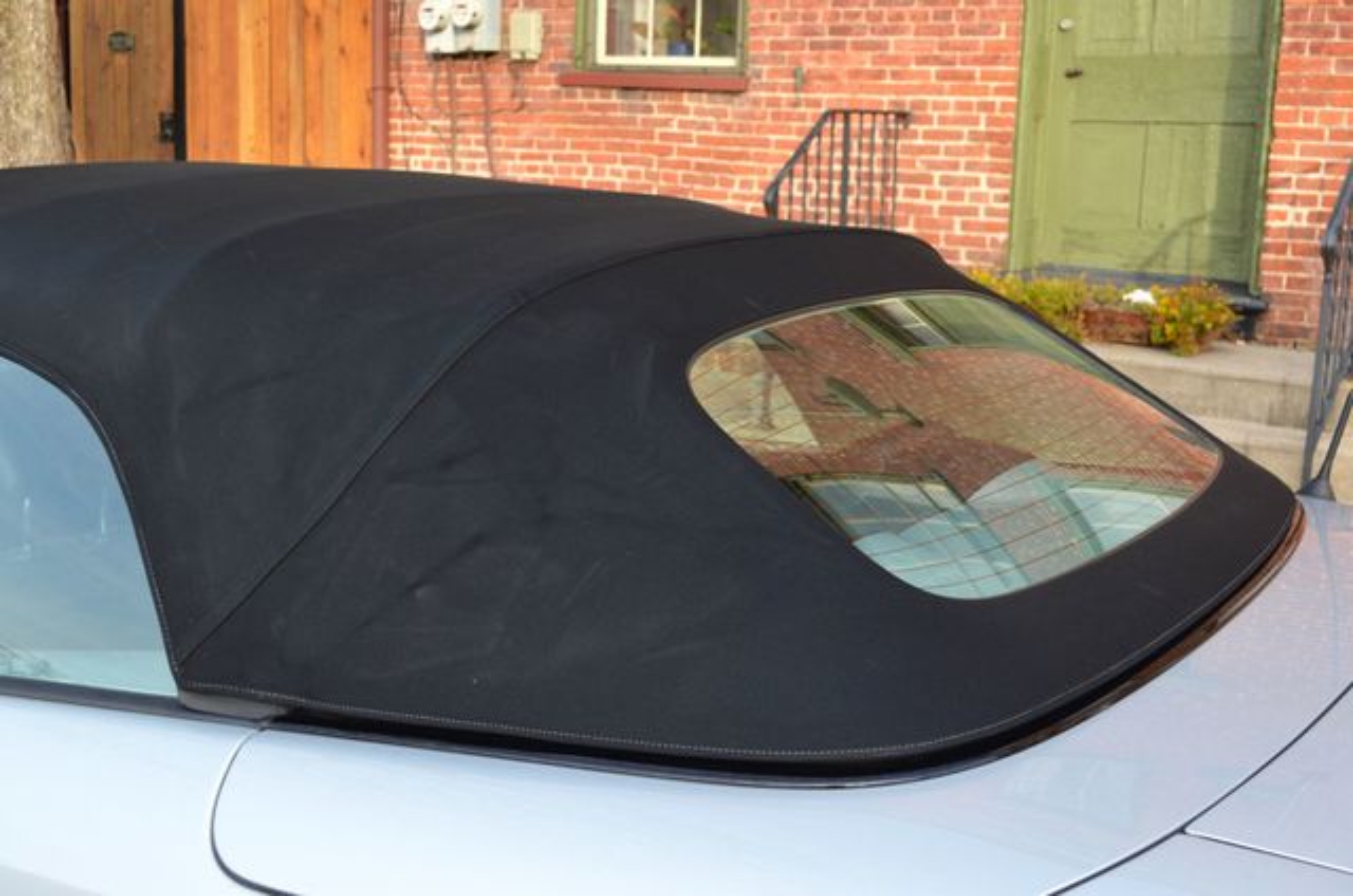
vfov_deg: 30.7
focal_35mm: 44
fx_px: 1632
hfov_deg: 45.0
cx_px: 676
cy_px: 448
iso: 250
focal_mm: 29
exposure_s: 1/125
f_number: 5.6
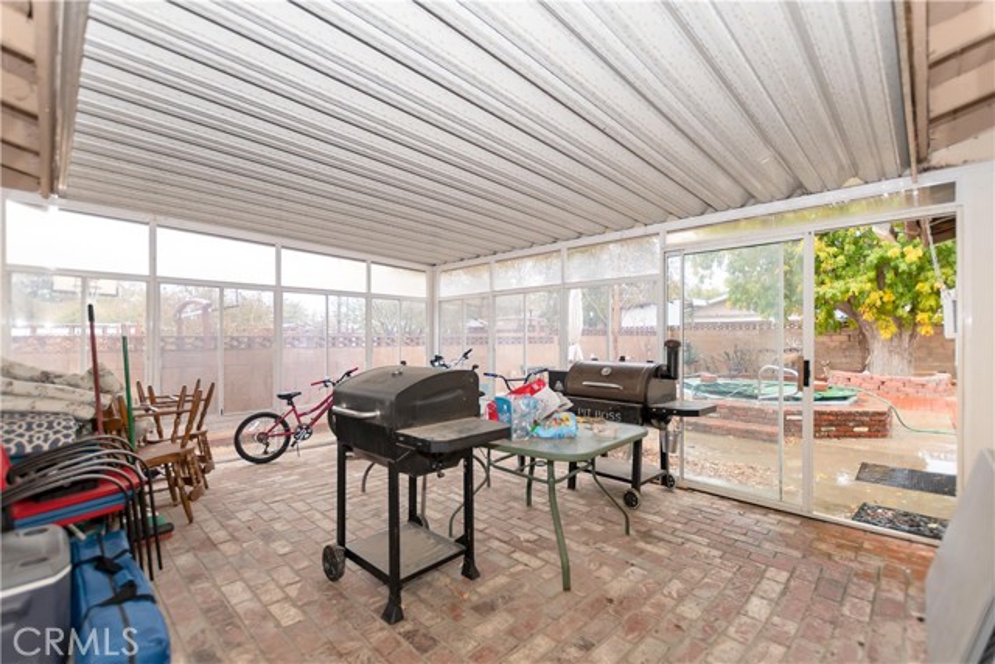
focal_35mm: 15
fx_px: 415
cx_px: 498
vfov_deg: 77.4
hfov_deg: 100.4
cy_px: 332
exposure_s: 1/160
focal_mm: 10
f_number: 3.5
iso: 320
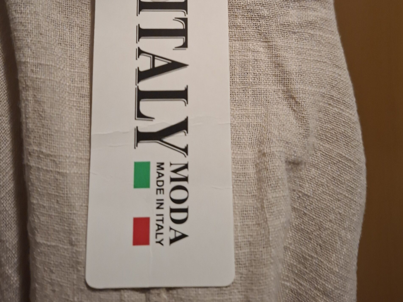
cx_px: 200
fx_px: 361
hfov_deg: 58.3
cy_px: 60
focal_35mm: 31
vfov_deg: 43.3
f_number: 1.8
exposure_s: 1/25
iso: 640
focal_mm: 5.54
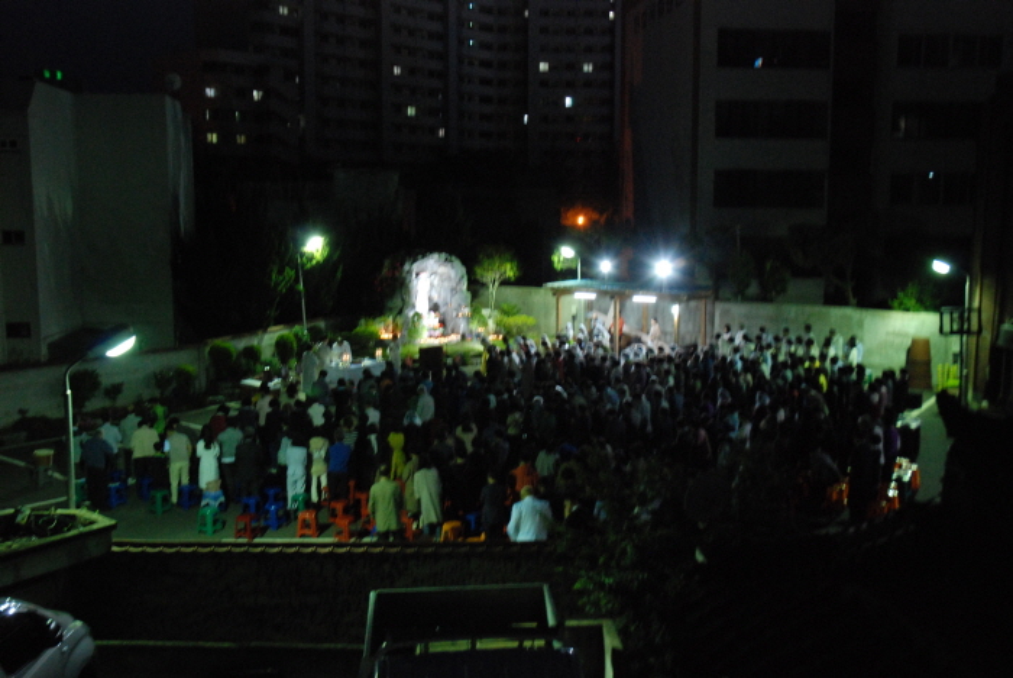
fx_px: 1014
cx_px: 506
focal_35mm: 36
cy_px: 339
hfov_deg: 53.1
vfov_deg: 36.9
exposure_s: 1/20
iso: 1600
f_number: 5.6
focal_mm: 24
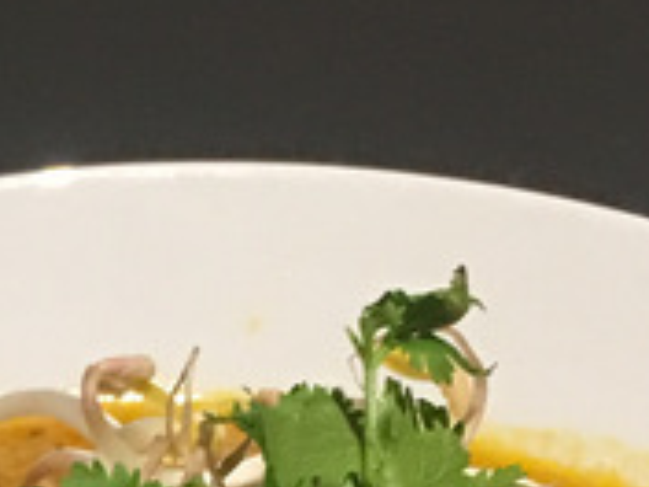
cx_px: -240
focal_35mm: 132
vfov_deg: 10.2
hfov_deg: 14.2
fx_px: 2475
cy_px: 1033
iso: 50
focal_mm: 4.15
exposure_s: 1/15
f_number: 2.2
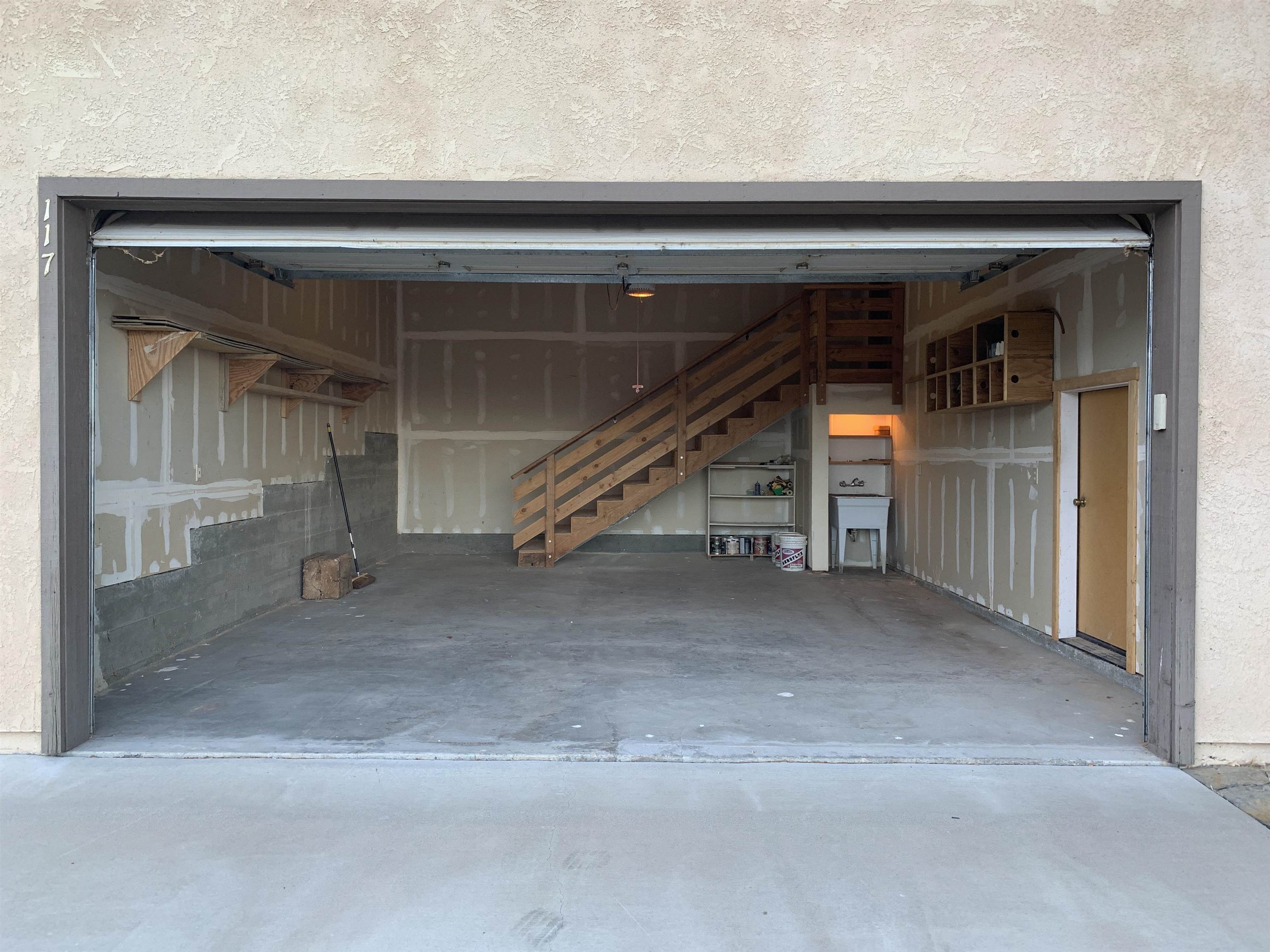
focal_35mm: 26
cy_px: 476
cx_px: 635
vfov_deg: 53.1
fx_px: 954
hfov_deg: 67.3
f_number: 1.8
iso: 64
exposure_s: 1/121
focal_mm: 4.25
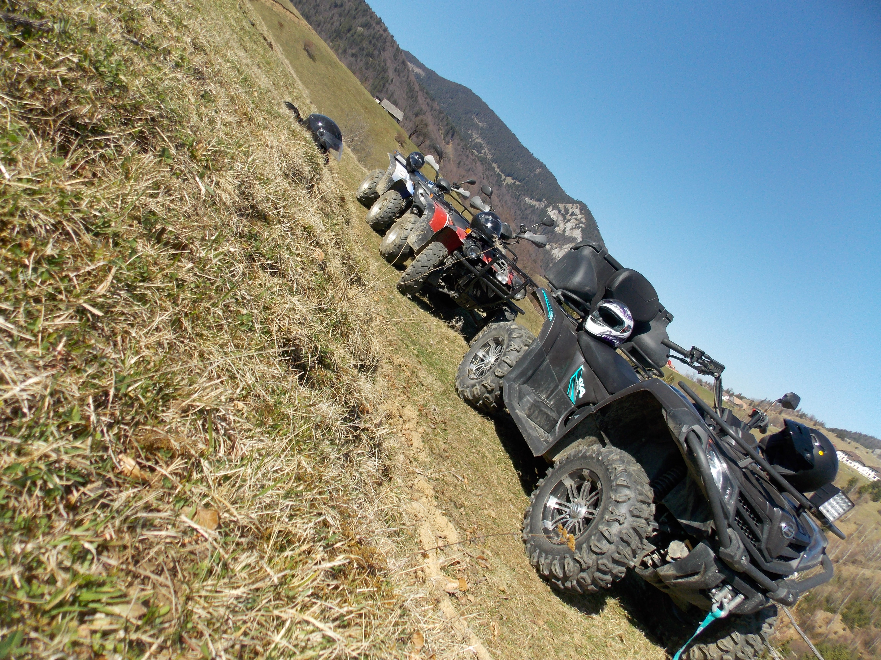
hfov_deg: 73.9
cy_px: 330
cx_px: 440
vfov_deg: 58.9
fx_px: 585
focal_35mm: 23
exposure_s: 1/800
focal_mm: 4
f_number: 3.1
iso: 80
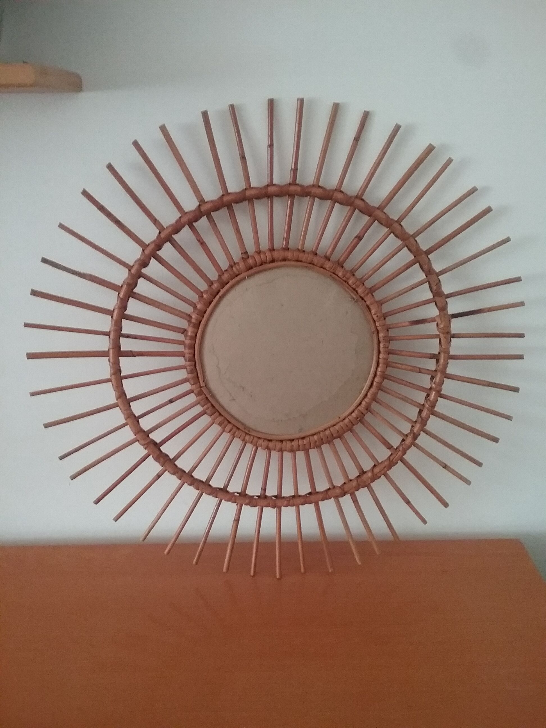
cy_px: 364
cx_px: 273
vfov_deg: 58.4
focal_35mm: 31
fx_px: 652
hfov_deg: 45.4
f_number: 2.2
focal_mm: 3.3
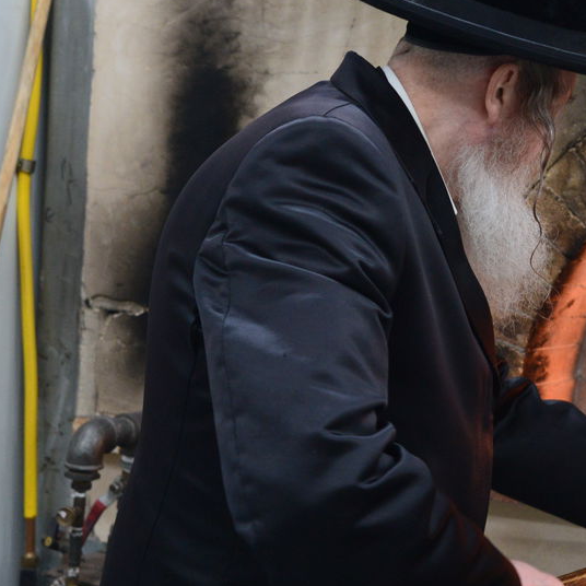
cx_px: 427
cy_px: 208
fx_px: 1915
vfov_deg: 17.4
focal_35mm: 100
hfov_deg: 17.3
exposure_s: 1/125
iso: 2000
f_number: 5.6
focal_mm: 45
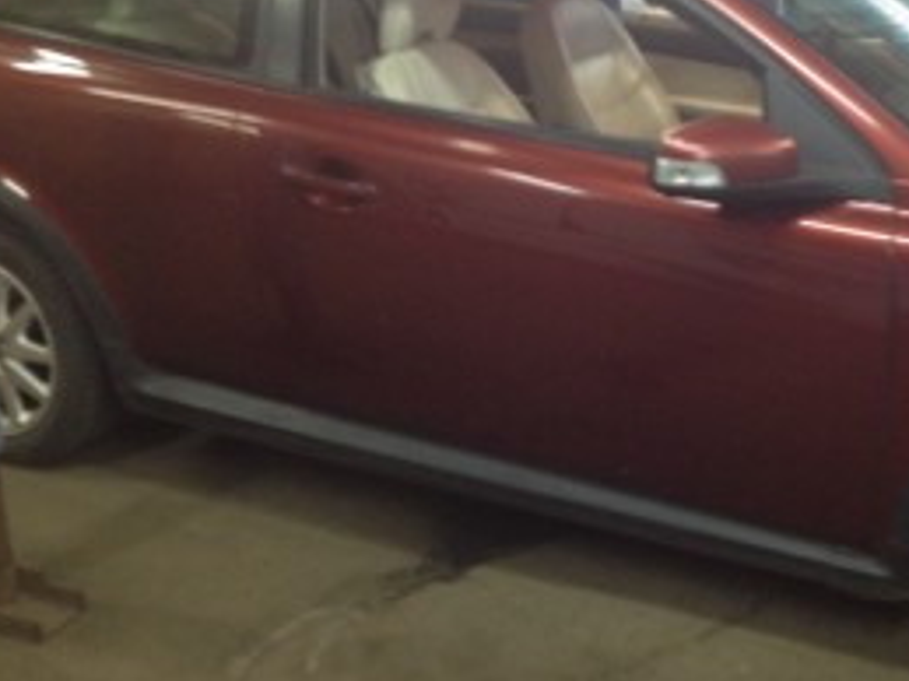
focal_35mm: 54
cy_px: 228
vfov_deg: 26.9
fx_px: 1417
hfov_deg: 35.2
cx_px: 600
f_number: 2.4
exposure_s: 1/20
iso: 200
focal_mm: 4.28
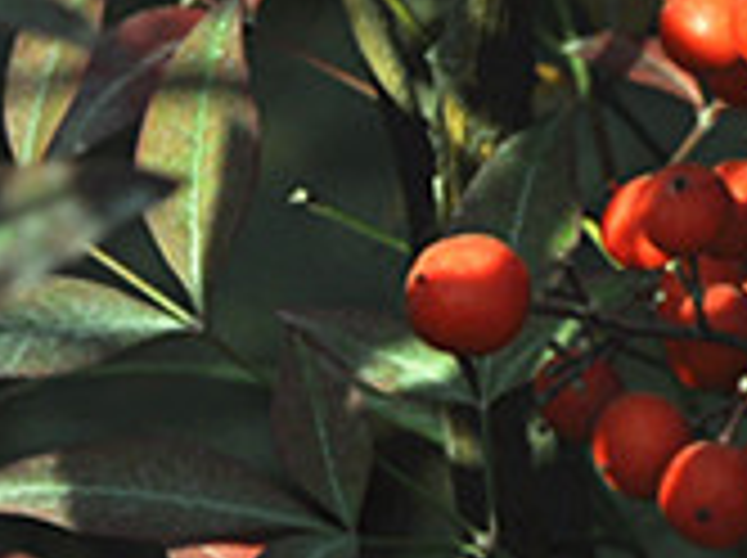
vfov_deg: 2.1
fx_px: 15327
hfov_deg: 2.8
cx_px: 837
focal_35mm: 711
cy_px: 106
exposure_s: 1/250
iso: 400
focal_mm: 105
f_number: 11
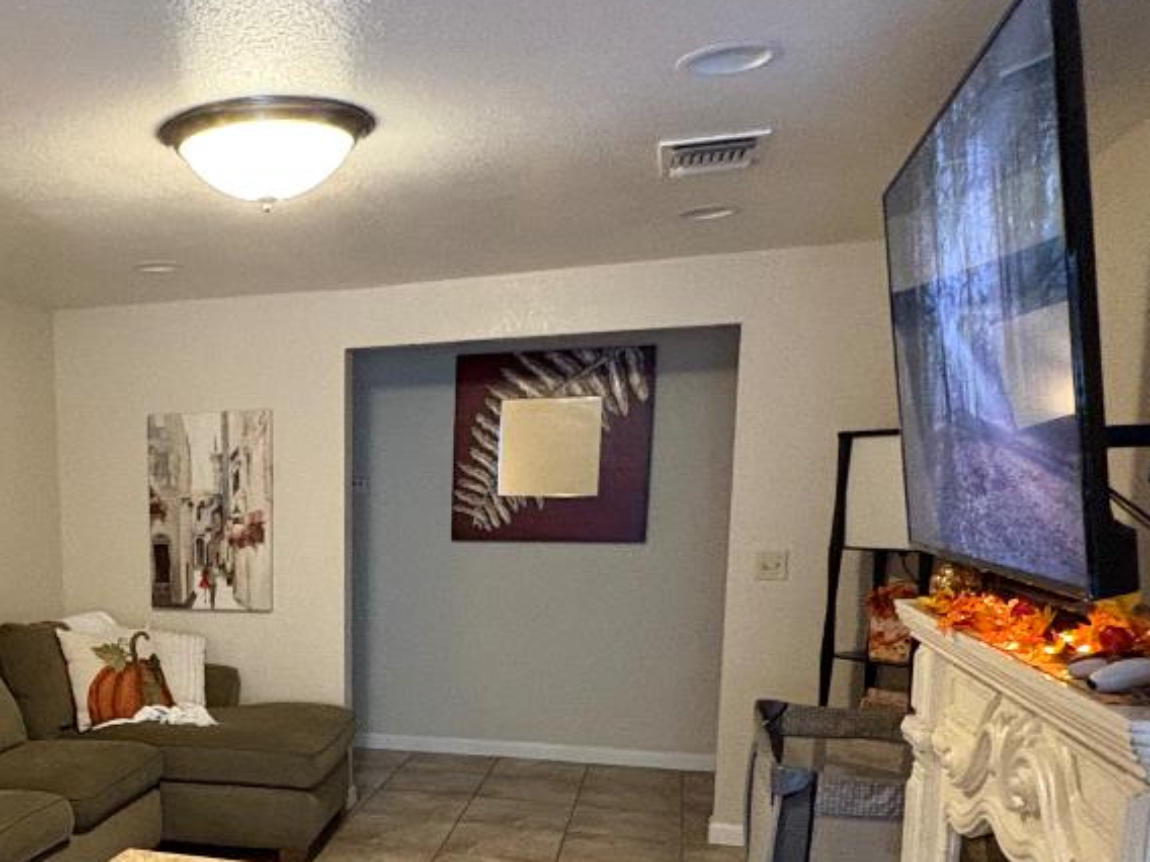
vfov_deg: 37.3
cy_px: 691
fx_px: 1229
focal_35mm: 37
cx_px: 156
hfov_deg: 46.2
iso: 640
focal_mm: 2.22
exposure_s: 1/40
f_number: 2.2
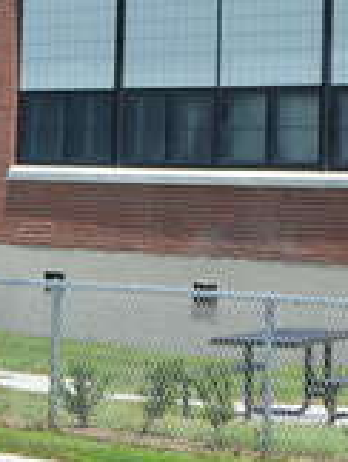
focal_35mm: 220
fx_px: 2946
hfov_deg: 6.7
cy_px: -114
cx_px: -177
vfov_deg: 8.8
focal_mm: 31
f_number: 8
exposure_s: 1/250
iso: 100
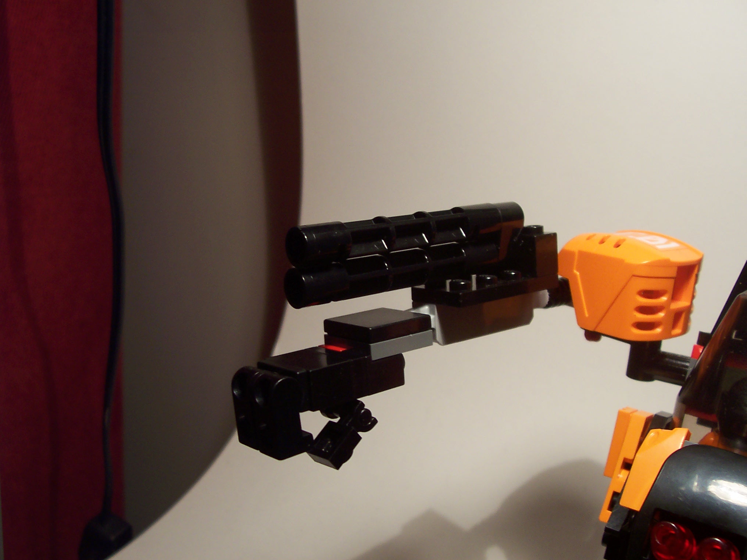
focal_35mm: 37
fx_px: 798
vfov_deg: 38.7
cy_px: 280
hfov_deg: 50.1
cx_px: 374
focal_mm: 5.6
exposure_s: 1/45
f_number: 2.8
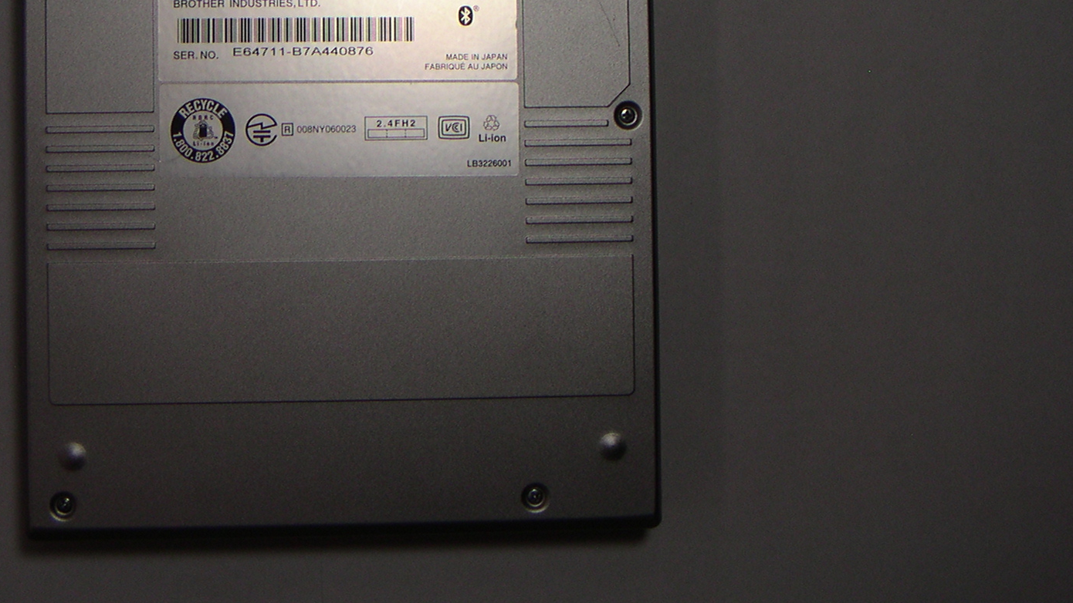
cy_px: 49
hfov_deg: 34.1
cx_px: 386
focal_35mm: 61
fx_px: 1736
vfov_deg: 19.3
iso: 50
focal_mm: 6
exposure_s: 1/190
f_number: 2.8
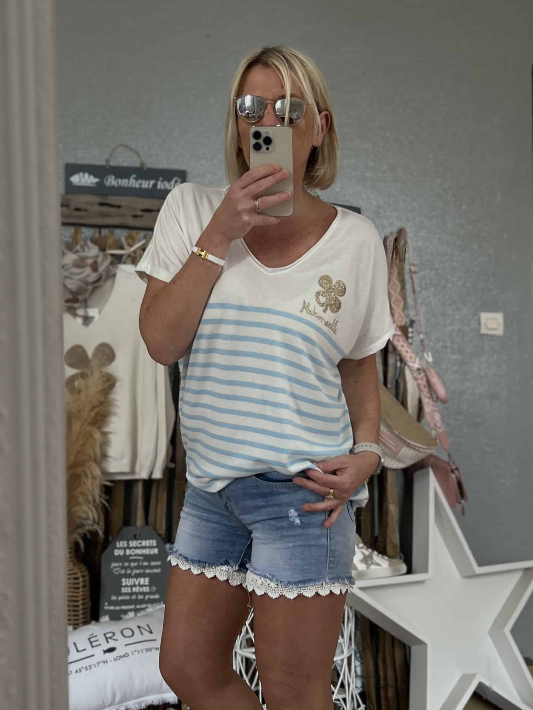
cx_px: 266
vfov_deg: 67.3
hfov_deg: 53.1
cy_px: 355
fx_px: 534
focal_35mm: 26
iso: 64
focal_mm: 5.7
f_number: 1.5
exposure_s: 1/121
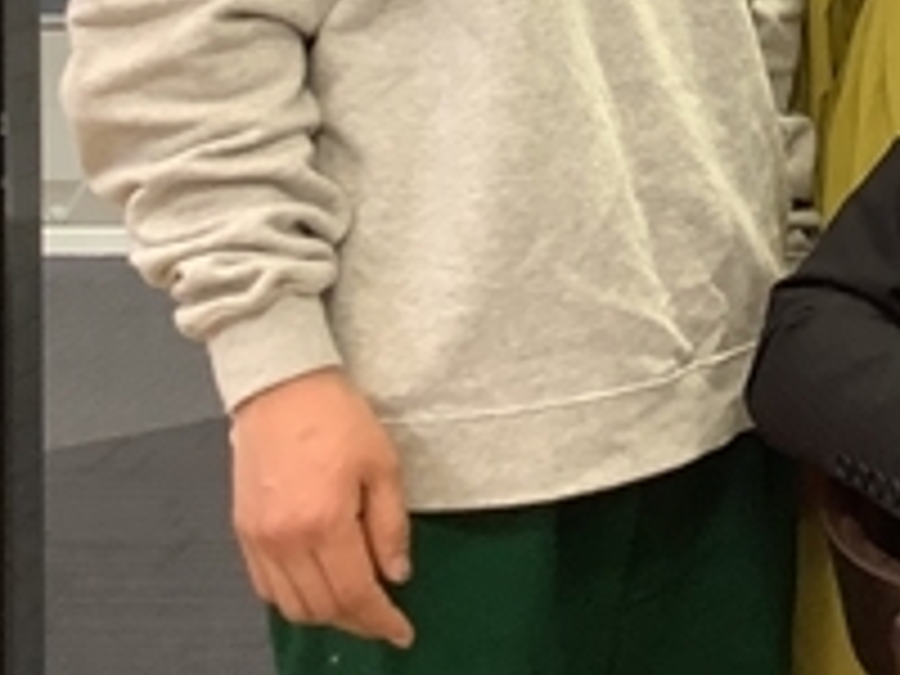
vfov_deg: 15.4
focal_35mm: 93
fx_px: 2418
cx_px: 1017
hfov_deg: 20.0
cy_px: -112
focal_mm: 3.3
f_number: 2.4
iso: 80
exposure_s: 1/60
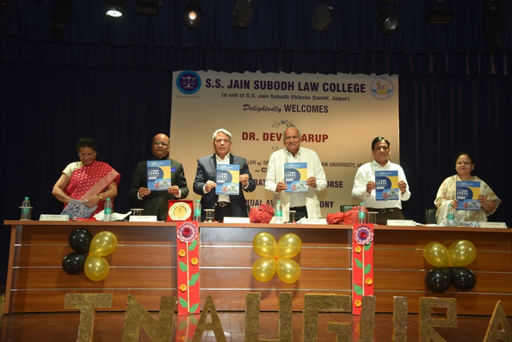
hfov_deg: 48.4
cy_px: 171
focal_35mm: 40
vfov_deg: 33.4
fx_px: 569
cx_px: 256
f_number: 5.6
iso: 1000
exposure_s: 1/125
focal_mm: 40
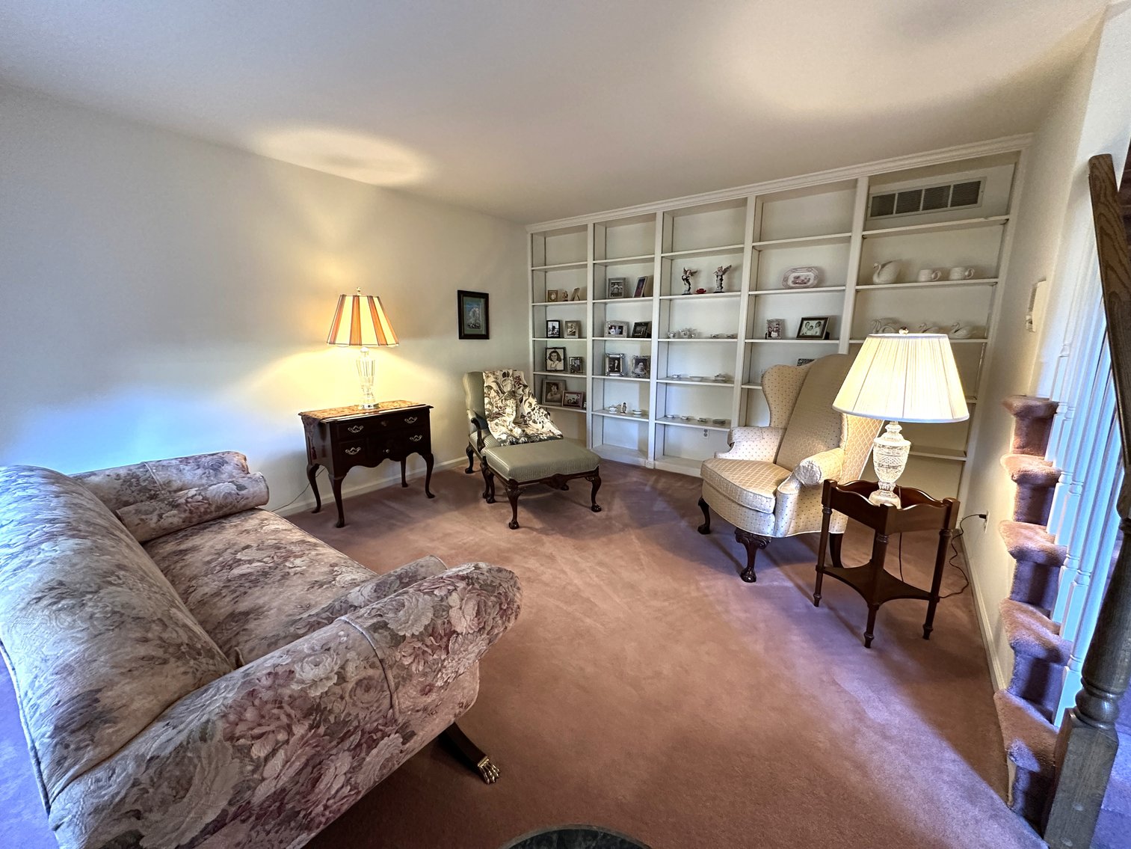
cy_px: 424
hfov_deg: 102.1
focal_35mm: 14
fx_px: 457
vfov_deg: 85.7
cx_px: 566
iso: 500
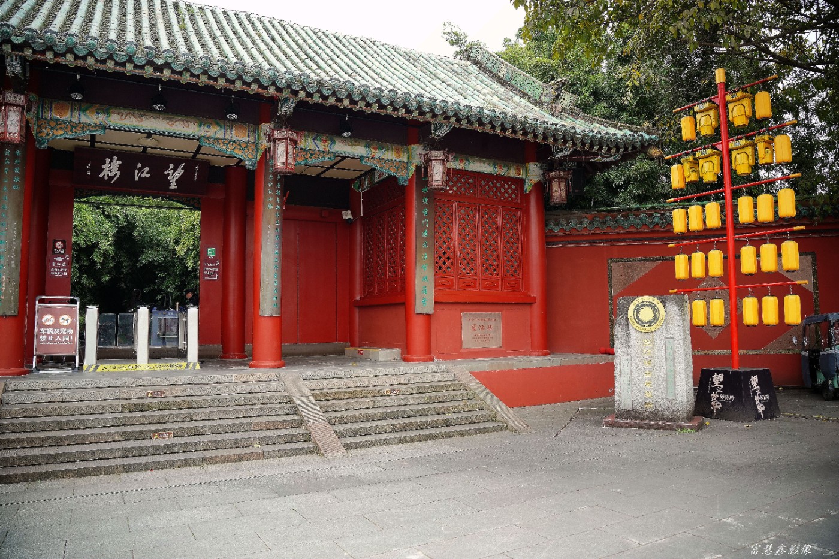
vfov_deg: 51.3
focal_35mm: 25
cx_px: 420
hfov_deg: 71.5
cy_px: 280
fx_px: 583
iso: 100
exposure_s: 1/50
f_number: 2.8
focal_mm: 25
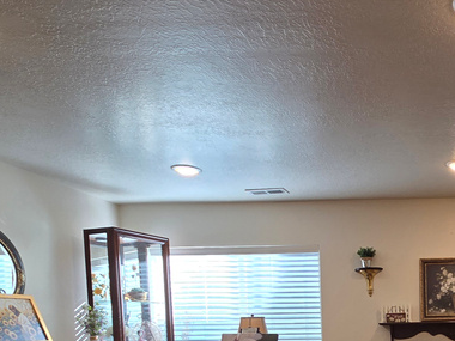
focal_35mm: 35
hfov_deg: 45.7
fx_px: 460
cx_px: 438
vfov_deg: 35.6
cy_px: 361
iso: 80
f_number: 2.2
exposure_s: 1/120
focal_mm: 2.2
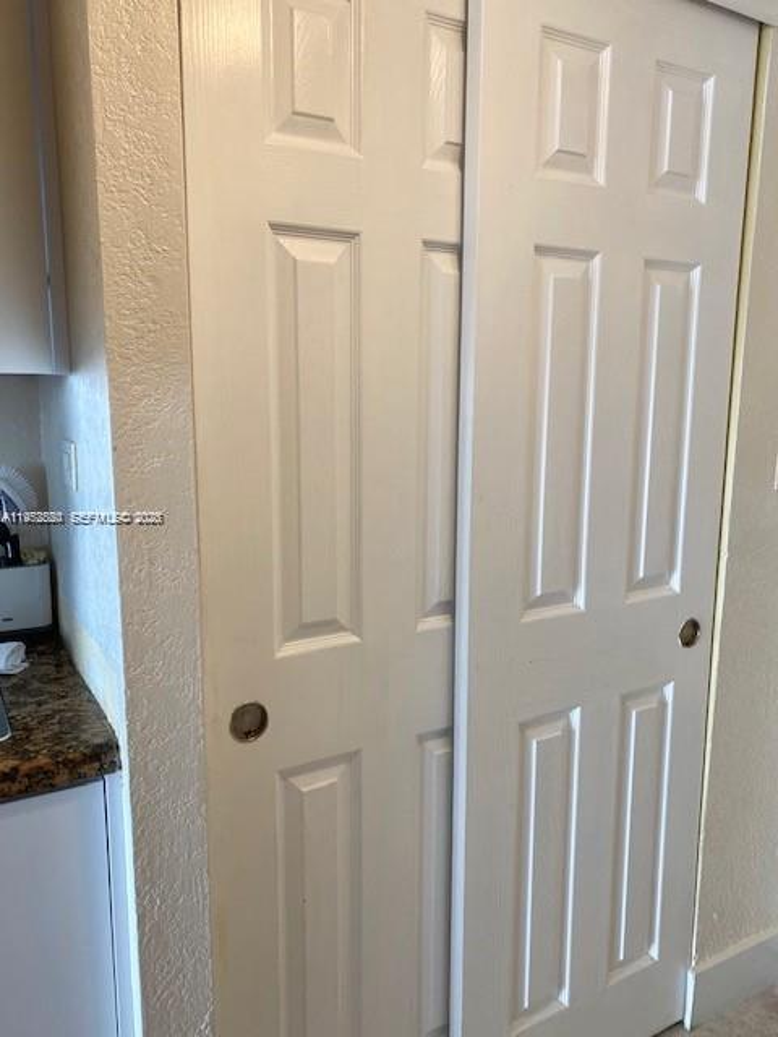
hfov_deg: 53.1
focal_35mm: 26
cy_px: 518
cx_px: 389
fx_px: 779
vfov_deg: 67.3
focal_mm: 4.25
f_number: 1.8
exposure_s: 1/121
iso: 125
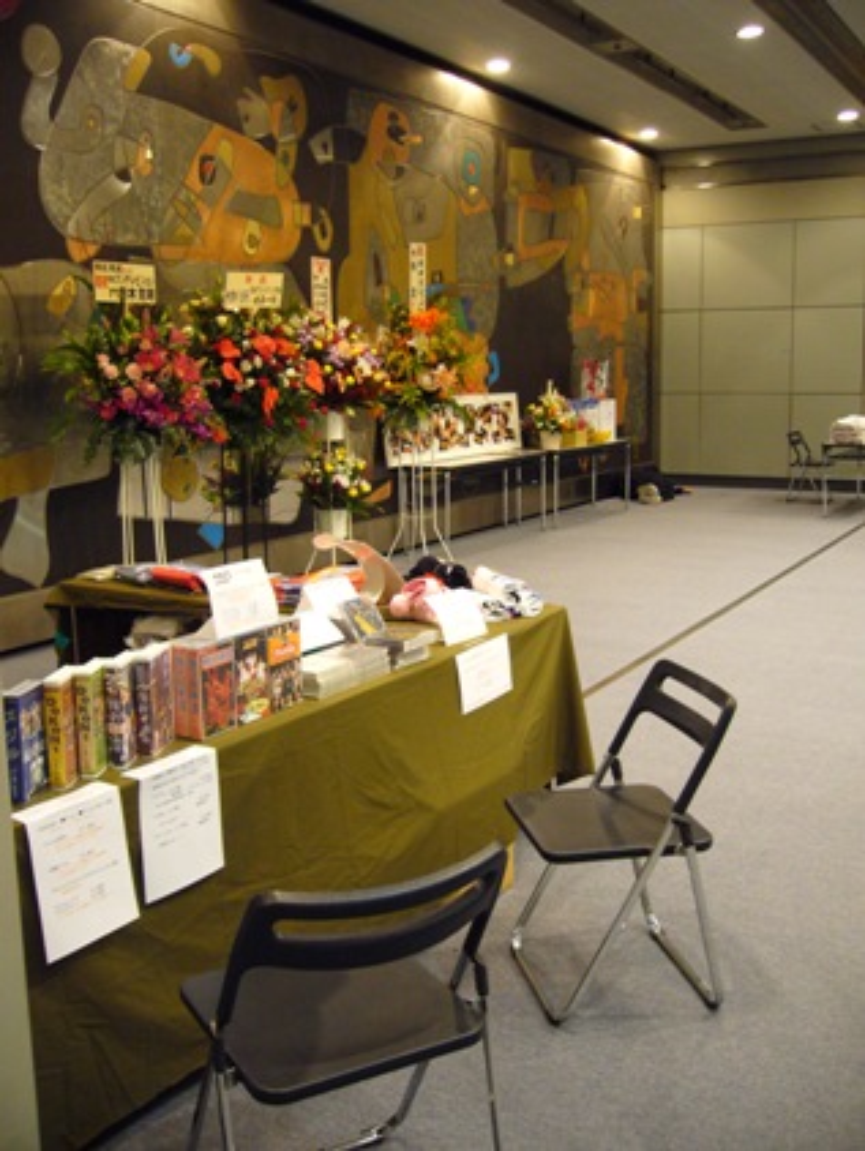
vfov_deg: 52.6
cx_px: 432
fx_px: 1165
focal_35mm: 35
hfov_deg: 40.7
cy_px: 576
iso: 200
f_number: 2.8
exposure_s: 1/8
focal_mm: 5.8
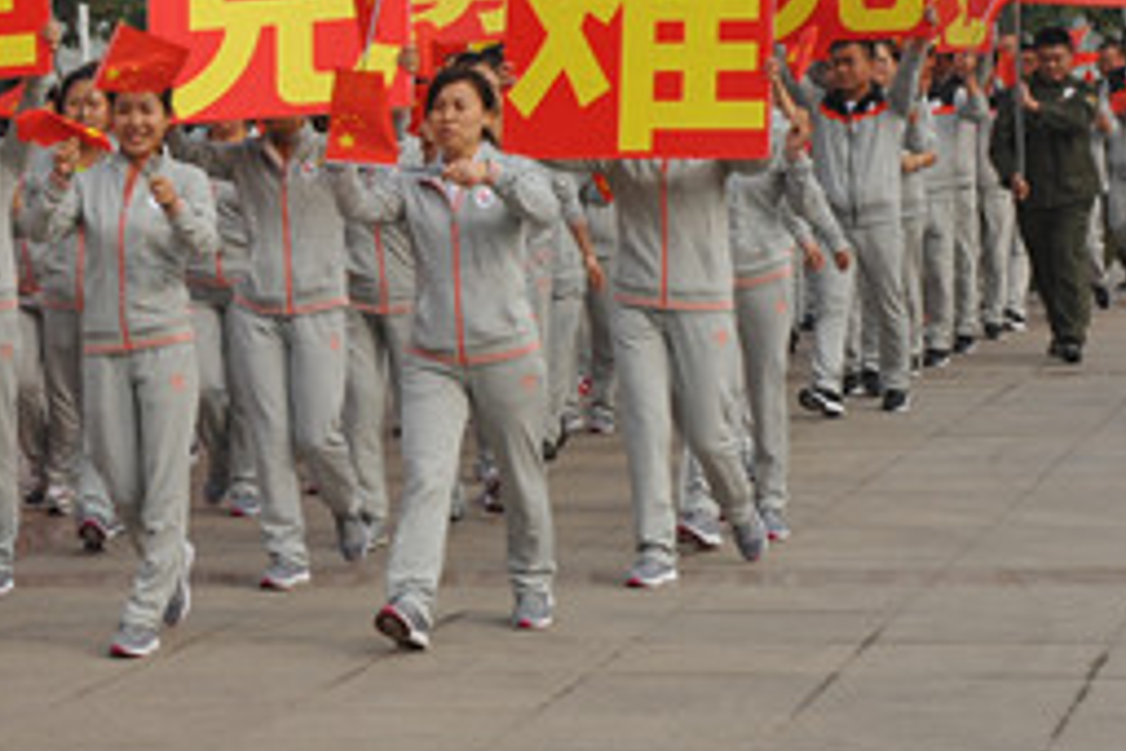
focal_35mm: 138
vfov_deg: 9.9
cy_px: 146
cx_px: 13
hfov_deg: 14.6
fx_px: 4316
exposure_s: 1/400
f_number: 10
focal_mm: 44
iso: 400
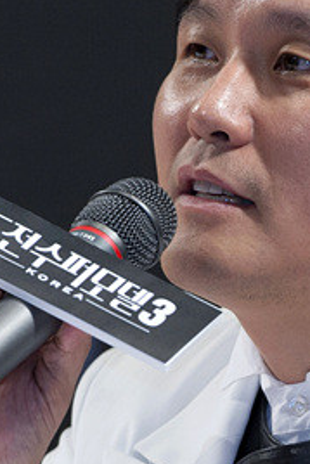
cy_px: 297
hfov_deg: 3.1
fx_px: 5779
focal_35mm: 448
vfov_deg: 4.6
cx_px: 253
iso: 800
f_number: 4
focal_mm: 200
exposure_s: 1/250
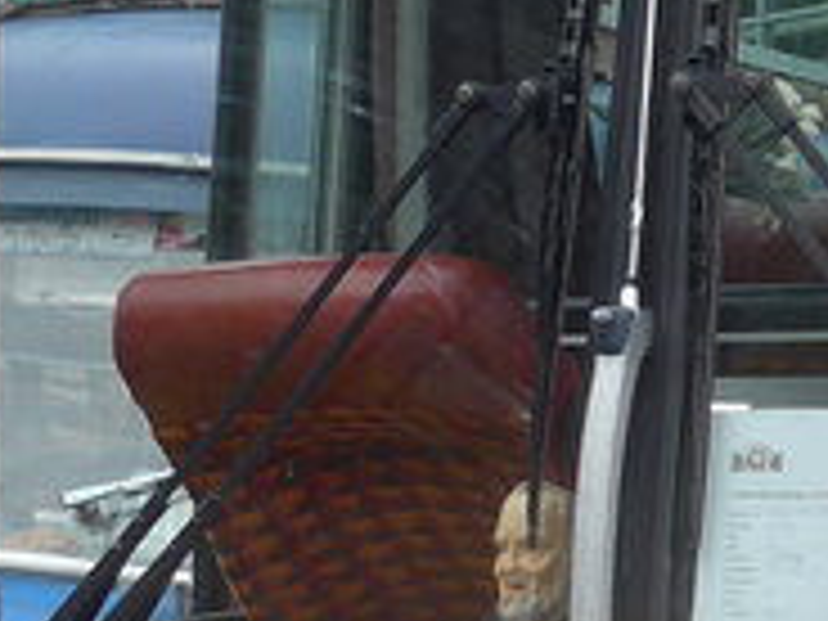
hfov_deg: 10.3
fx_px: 4521
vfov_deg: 7.8
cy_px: 666
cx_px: 976
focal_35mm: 189
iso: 80
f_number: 2.8
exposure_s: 1/250
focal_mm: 6
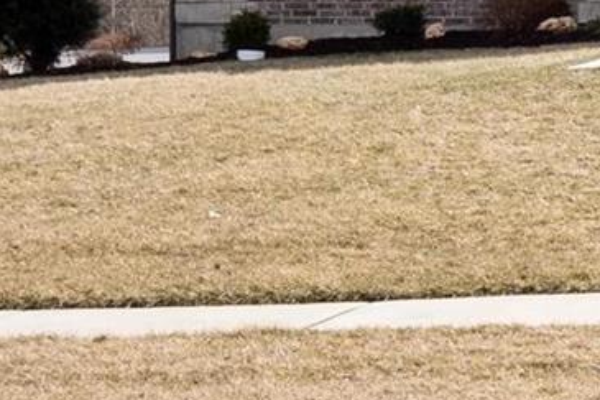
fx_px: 2632
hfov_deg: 11.5
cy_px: -347
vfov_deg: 8.3
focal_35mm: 158
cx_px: 1261
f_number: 10
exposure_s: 1/200
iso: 400
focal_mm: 18
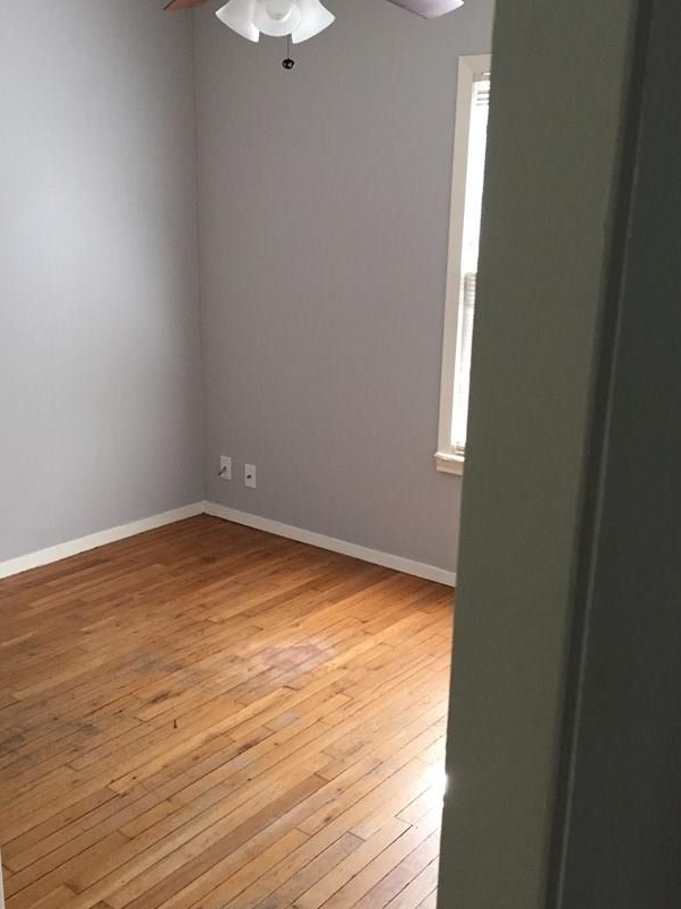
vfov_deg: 50.1
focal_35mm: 37
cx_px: 328
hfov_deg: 38.7
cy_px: 473
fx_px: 971
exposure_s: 1/30
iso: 125
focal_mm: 4.15
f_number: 2.2
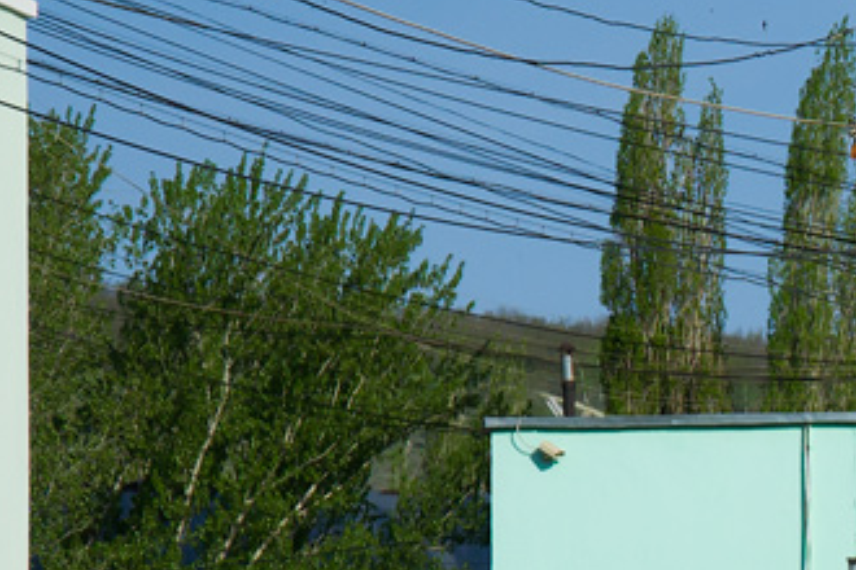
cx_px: 1543
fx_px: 10366
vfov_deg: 3.1
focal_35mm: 436
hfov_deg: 4.7
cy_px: 995
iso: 200
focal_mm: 80
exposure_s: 1/800
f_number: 8
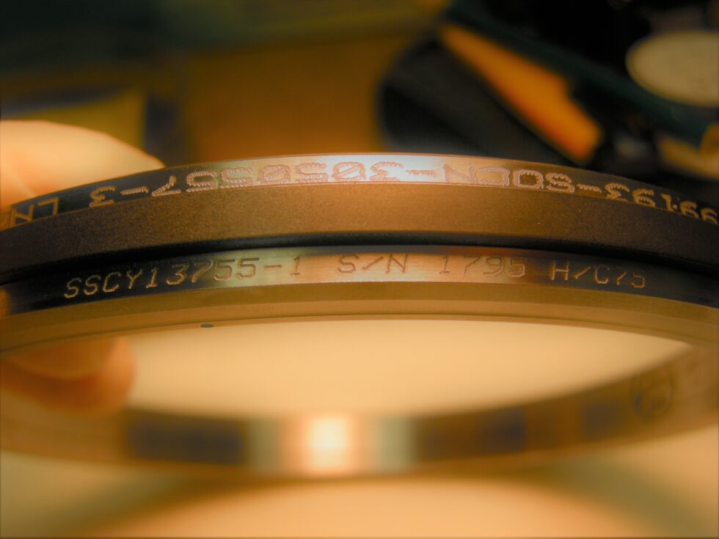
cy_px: 270
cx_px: 360
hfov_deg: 46.8
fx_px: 831
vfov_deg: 36.0
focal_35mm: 40
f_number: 3.2
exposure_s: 1/72.3
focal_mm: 8.5
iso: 64
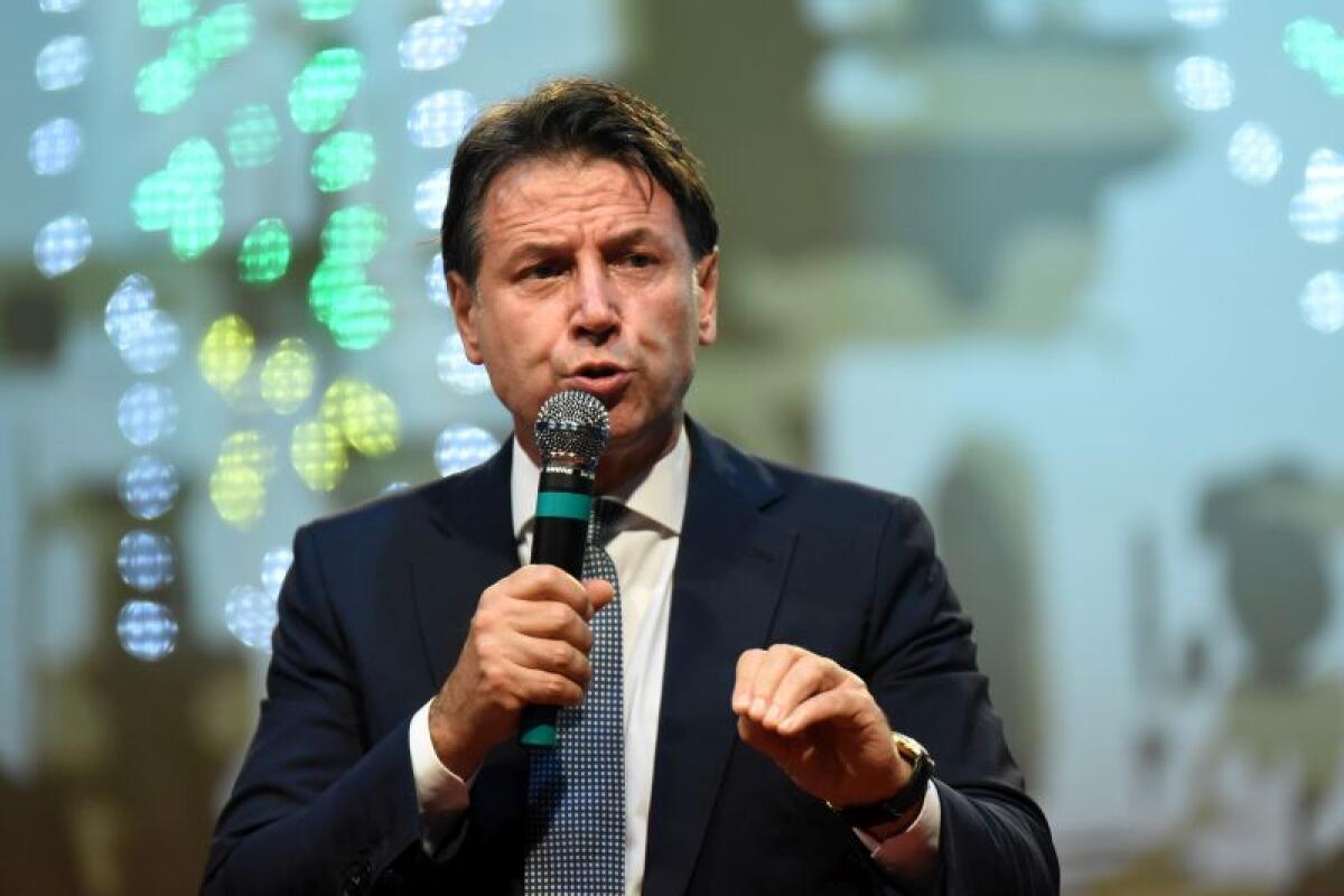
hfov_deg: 6.9
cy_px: 448
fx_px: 11199
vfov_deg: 4.6
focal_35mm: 300
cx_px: 672
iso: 3200
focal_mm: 300
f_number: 2.8
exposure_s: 1/640
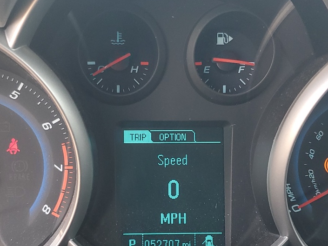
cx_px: 169
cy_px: 150
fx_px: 559
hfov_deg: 32.7
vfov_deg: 24.8
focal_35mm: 59
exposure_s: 1/120
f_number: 1.5
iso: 61
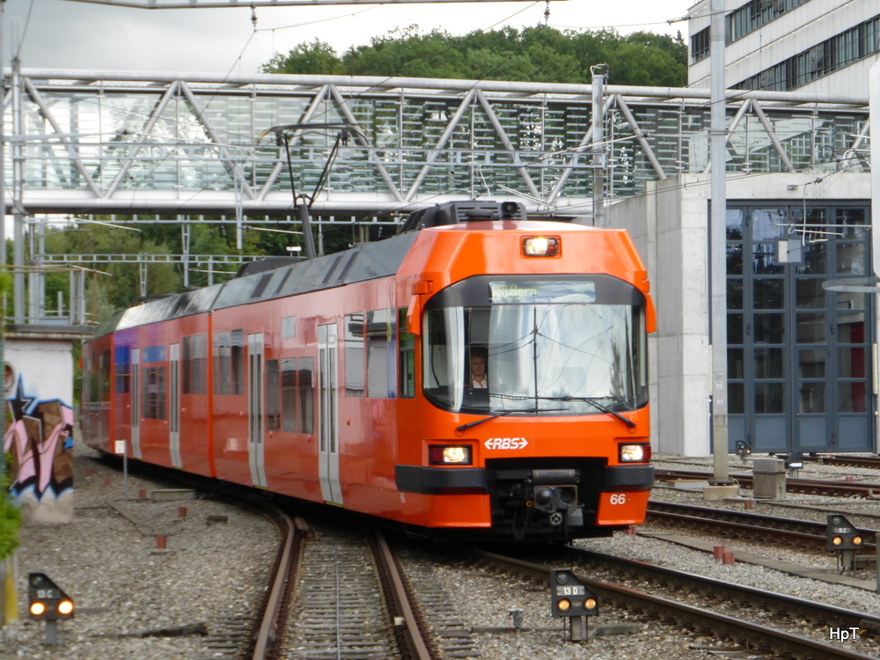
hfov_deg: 15.5
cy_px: 330
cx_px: 440
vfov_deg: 11.7
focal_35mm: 127
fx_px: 3229
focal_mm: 20.6
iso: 125
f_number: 5.3
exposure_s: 1/160
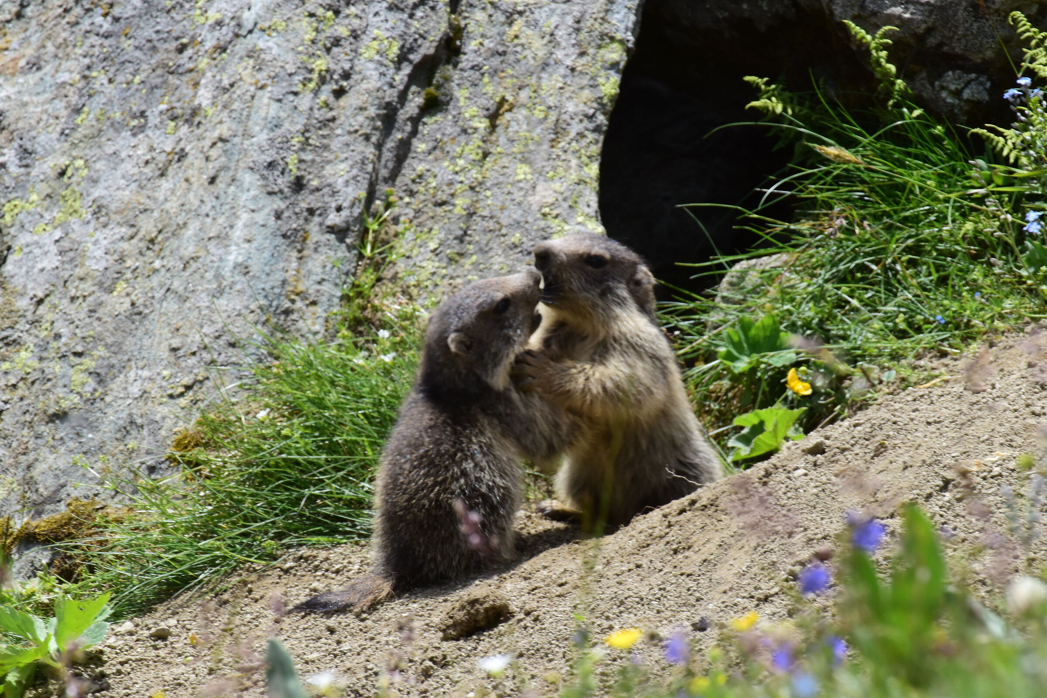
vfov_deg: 3.1
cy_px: 349
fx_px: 13086
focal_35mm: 450
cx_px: 524
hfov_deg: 4.6
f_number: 18
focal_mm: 300
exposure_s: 1/250
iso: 400
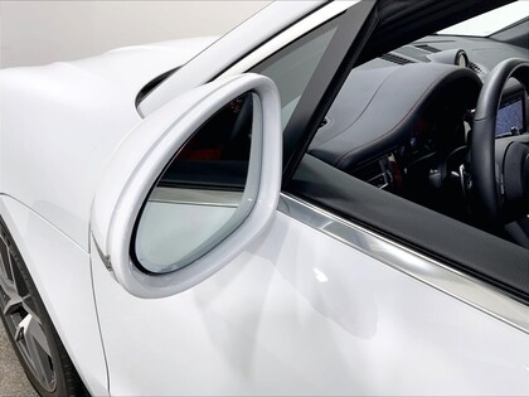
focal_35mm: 29
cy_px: 198
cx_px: 264
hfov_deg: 61.7
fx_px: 443
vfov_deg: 48.2
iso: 16
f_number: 1.8
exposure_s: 1/156
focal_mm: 3
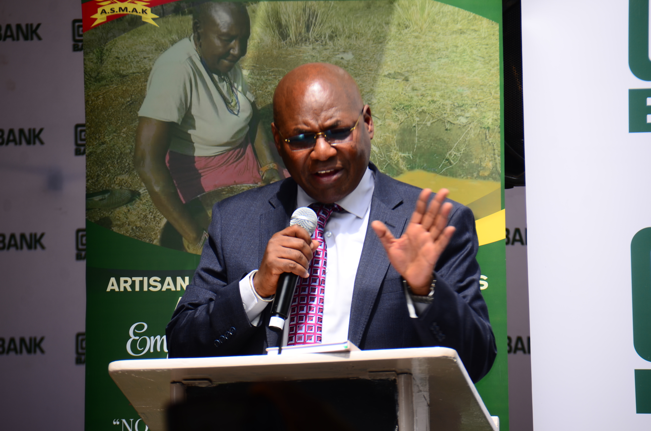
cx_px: 326
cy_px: 216
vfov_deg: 3.6
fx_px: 6767
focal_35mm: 375
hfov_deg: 5.5
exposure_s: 1/250
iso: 100
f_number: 5.6
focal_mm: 250
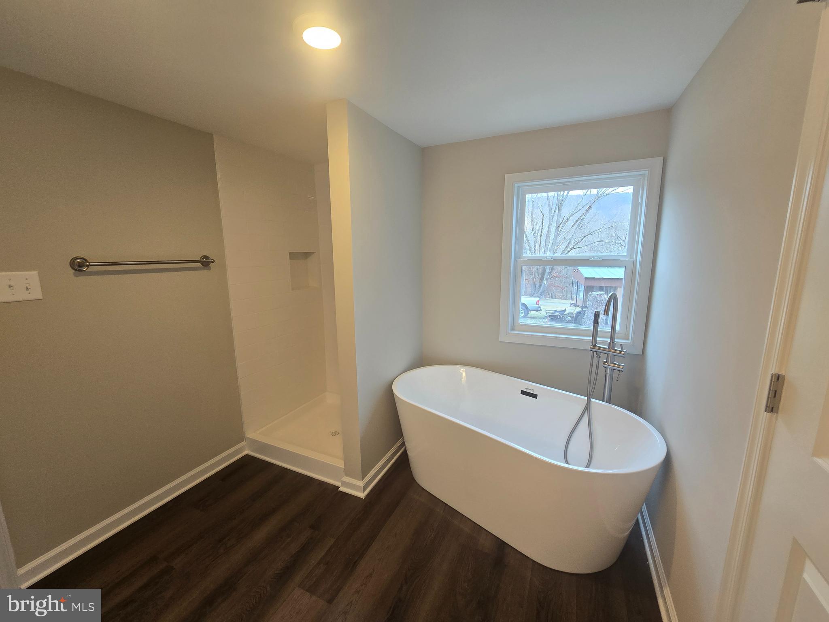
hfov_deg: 106.2
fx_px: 311
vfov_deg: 89.9
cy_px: 311
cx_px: 414
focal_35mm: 13
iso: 80
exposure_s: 1/60
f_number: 2.2
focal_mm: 2.2
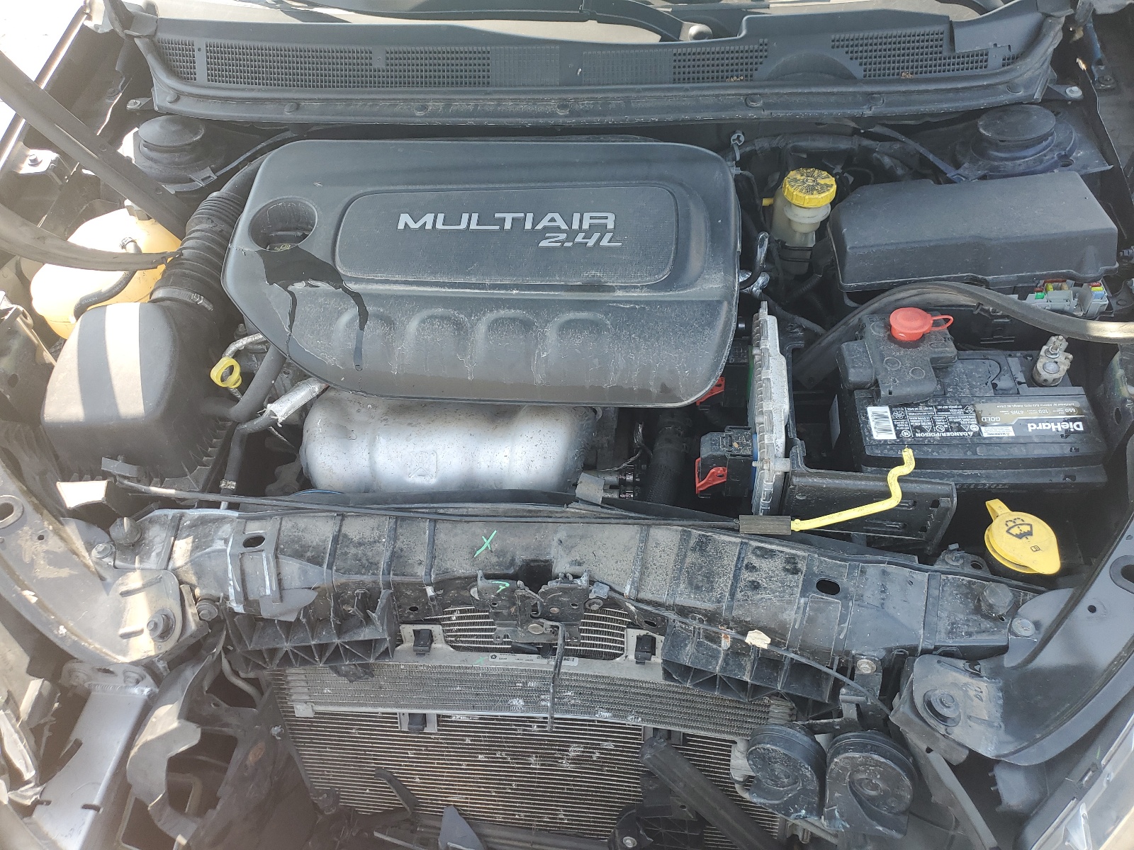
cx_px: 567
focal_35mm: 26
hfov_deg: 67.3
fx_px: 852
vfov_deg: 53.1
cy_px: 425
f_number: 1.5
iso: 50
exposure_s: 1/278
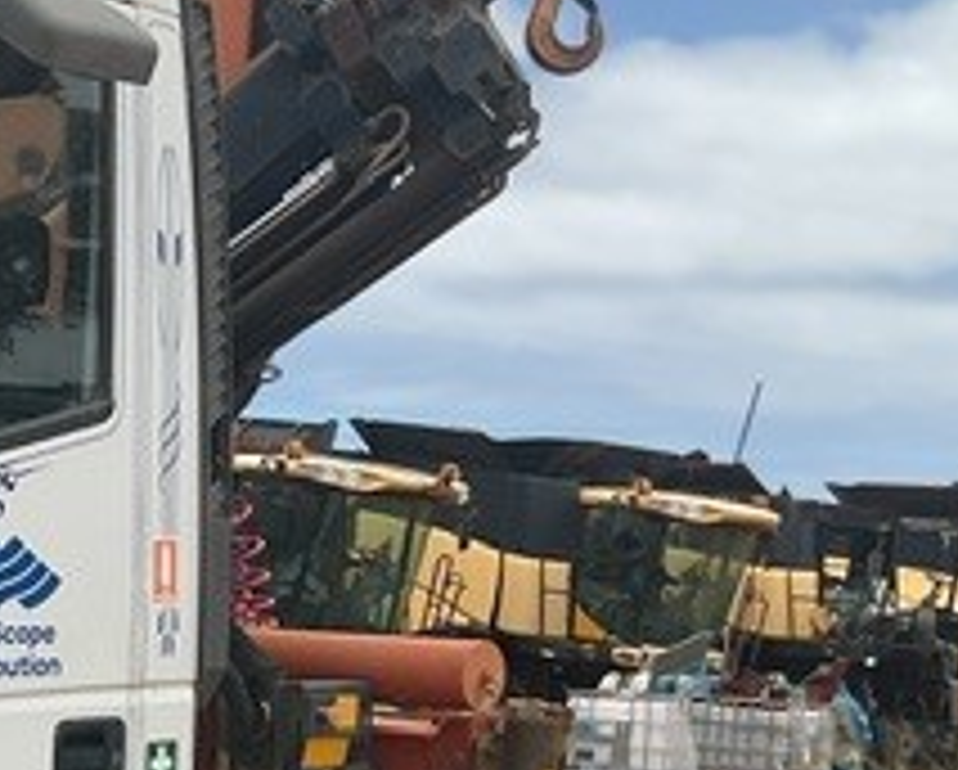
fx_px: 2413
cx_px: -85
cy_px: 729
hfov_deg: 21.4
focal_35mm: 85
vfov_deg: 17.8
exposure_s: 1/2427
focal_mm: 3
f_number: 1.8
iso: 16
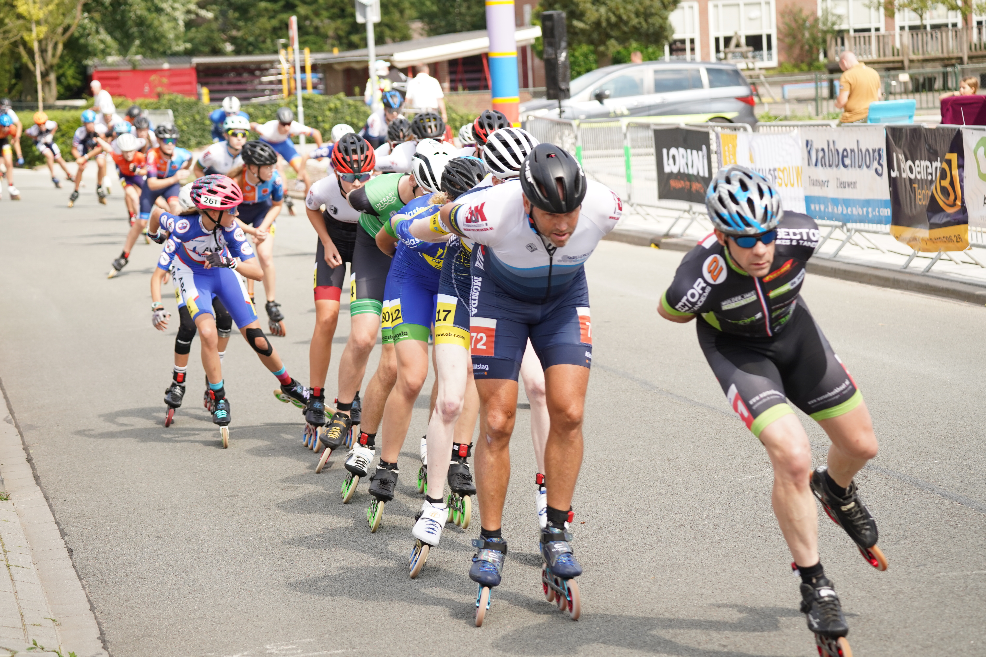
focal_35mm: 124
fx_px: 3404
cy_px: 328
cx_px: 493
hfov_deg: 16.5
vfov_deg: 11.0
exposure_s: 1/640
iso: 400
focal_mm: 124.3
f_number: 6.3
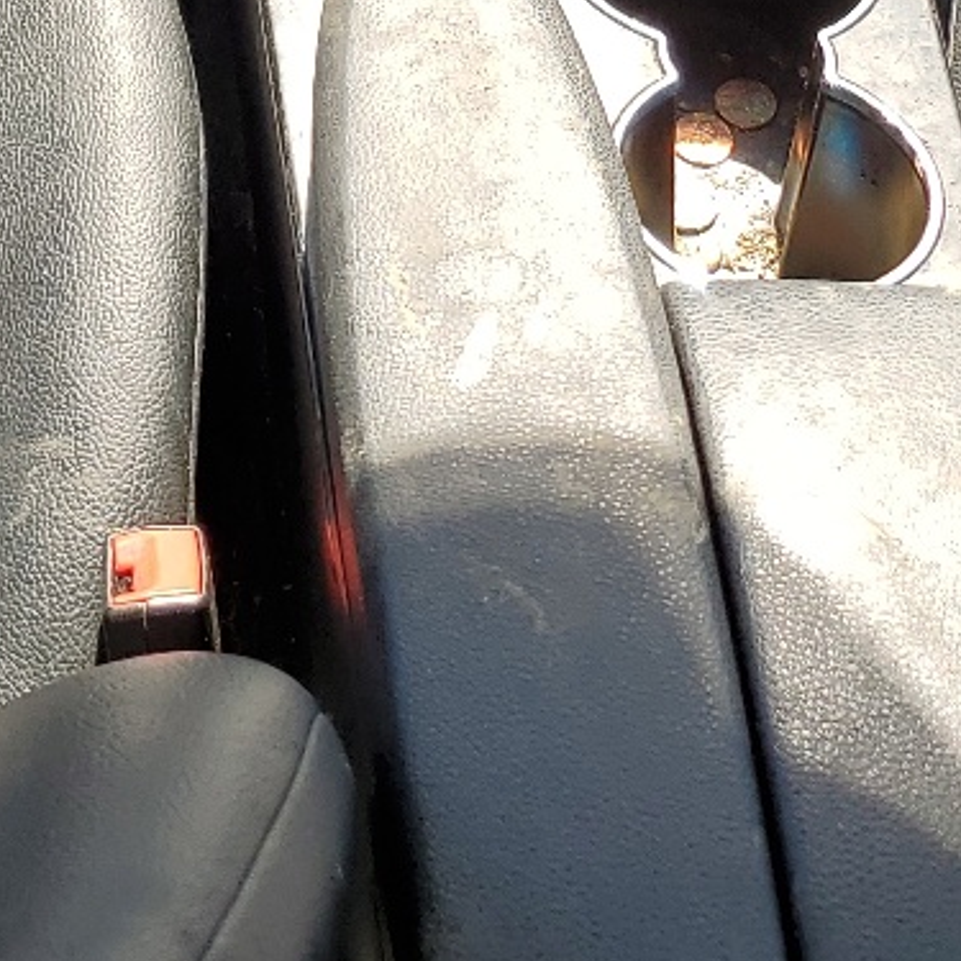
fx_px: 3078
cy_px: -464
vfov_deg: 16.3
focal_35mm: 98
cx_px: 213
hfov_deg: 17.6
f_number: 1.5
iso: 50
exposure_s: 1/588
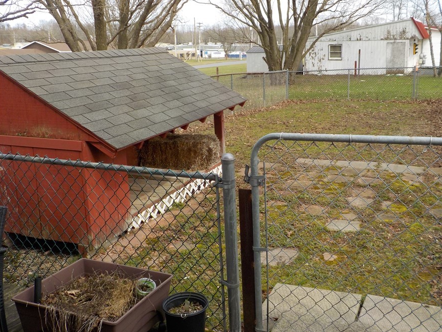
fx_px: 447
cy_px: 139
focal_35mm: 35
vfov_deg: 40.6
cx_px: 255
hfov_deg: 52.4
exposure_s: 1/500
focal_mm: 4.1
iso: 125
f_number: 3.3
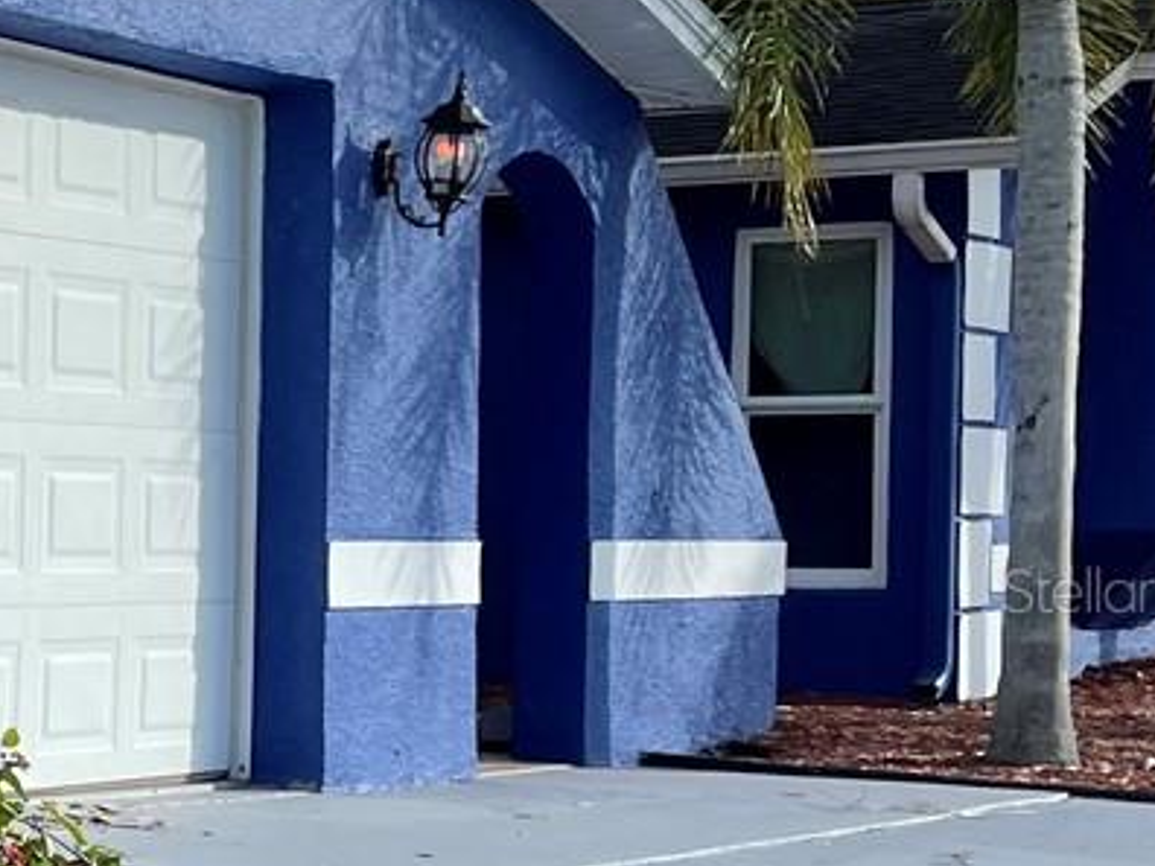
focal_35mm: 101
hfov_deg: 15.9
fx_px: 3370
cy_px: 589
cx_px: -1056
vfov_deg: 14.6
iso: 32
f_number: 1.6
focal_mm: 5.1
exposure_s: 1/3165
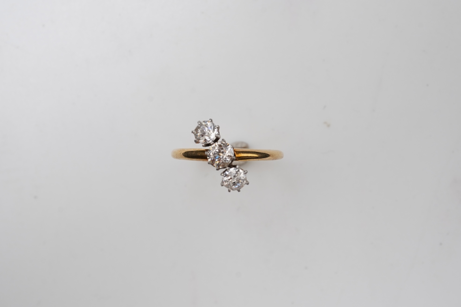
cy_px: 154
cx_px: 230
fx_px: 576
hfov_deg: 43.6
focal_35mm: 45
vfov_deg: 29.9
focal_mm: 30
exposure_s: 1/125
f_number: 16
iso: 400
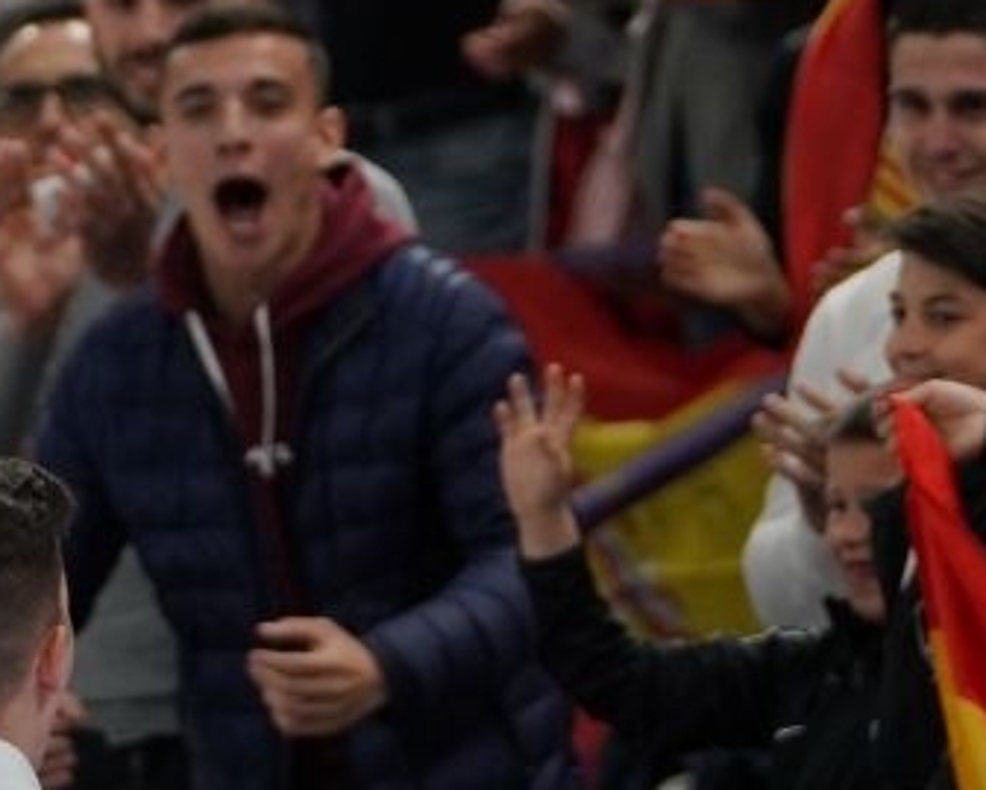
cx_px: 349
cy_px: 226
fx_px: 17310
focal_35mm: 593
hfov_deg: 3.3
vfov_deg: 2.6
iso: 640
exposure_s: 1/500
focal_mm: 118
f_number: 2.8
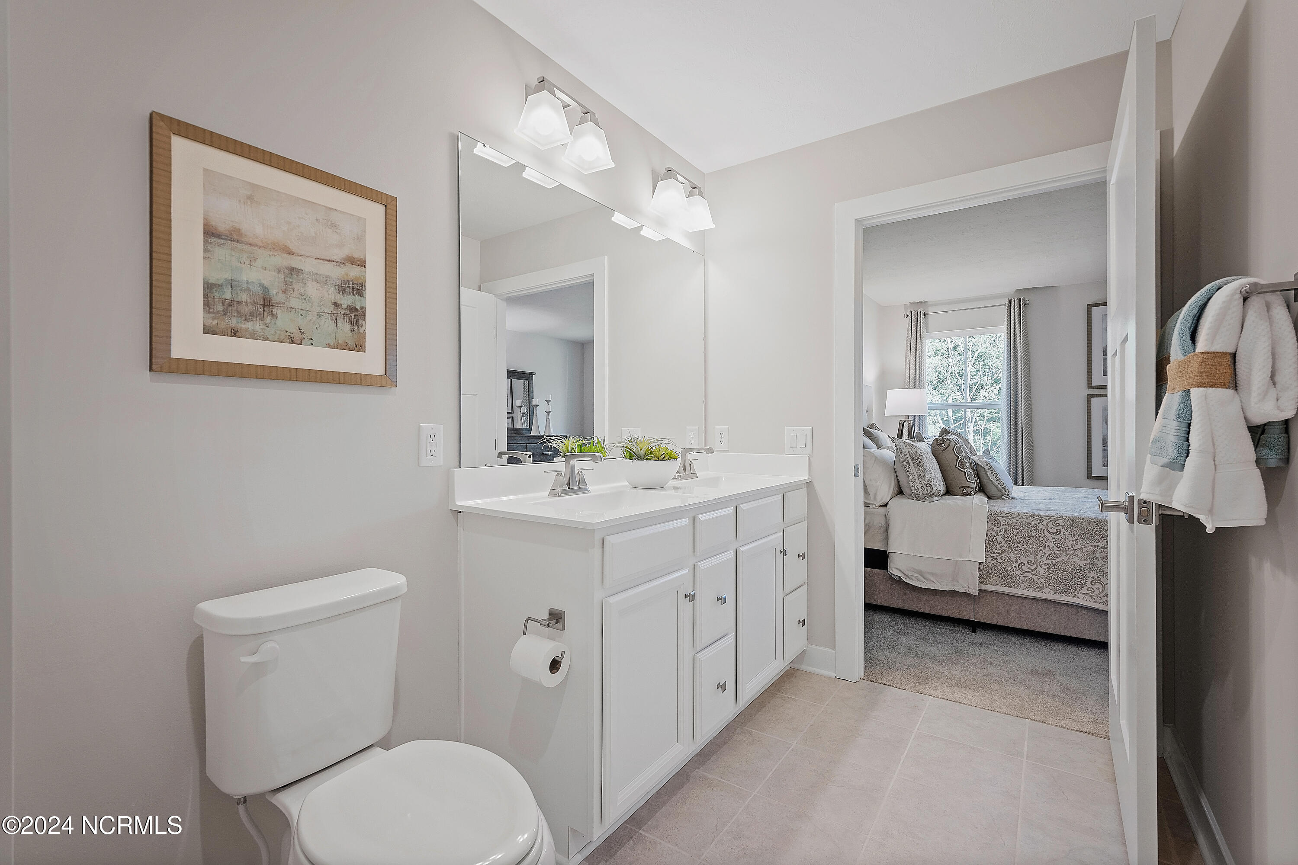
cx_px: 649
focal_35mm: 15
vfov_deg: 77.3
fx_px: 541
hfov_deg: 100.4
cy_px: 432
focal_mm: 10
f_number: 8
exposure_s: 1/3
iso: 400
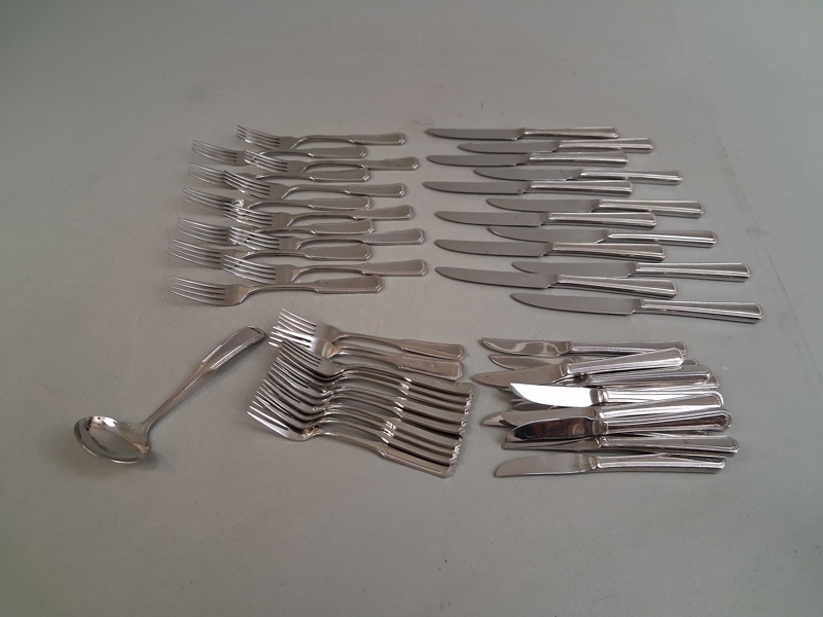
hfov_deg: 65.3
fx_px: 642
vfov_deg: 51.4
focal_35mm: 27
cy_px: 308
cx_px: 412
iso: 400
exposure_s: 1/100
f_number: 1.8
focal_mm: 4
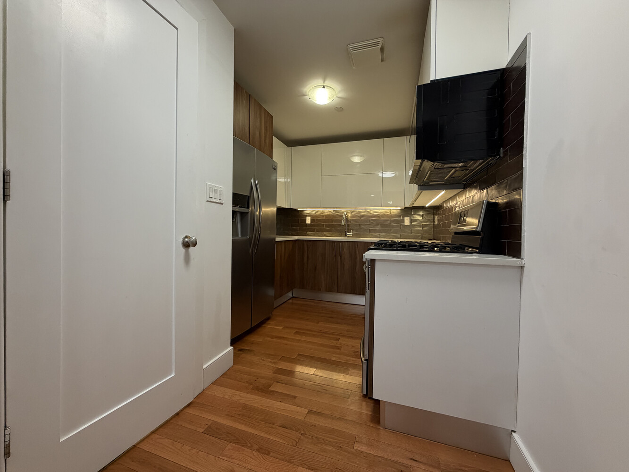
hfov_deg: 102.1
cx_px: 314
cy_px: 236
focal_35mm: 14
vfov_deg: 85.7
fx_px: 254
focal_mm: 2.22
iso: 250
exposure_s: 1/120
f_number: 2.2
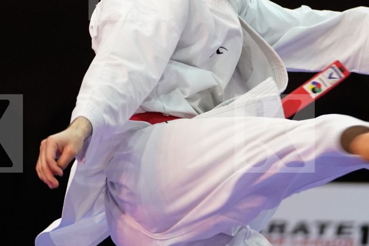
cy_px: 134
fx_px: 5575
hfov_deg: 3.8
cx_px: 129
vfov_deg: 2.5
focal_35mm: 544
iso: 3200
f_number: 2.8
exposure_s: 1/500
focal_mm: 173
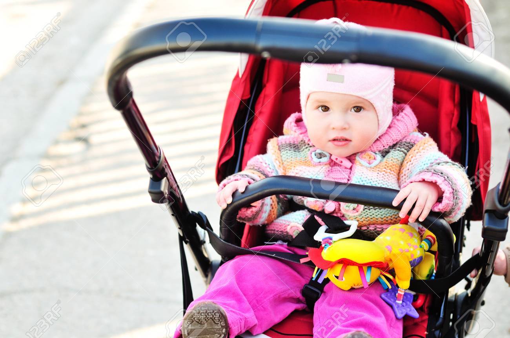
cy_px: 169
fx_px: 1061
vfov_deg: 18.1
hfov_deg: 27.0
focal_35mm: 75
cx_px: 255
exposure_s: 1/250
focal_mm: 50
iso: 100
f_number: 2.8
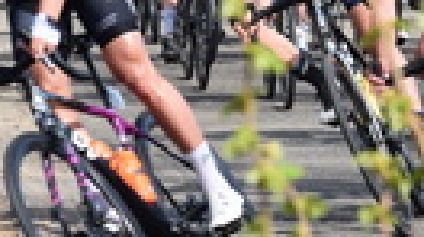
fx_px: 6469
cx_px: 193
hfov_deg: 3.8
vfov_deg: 2.1
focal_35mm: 576
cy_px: -143
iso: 400
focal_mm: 105
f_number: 11
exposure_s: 1/400
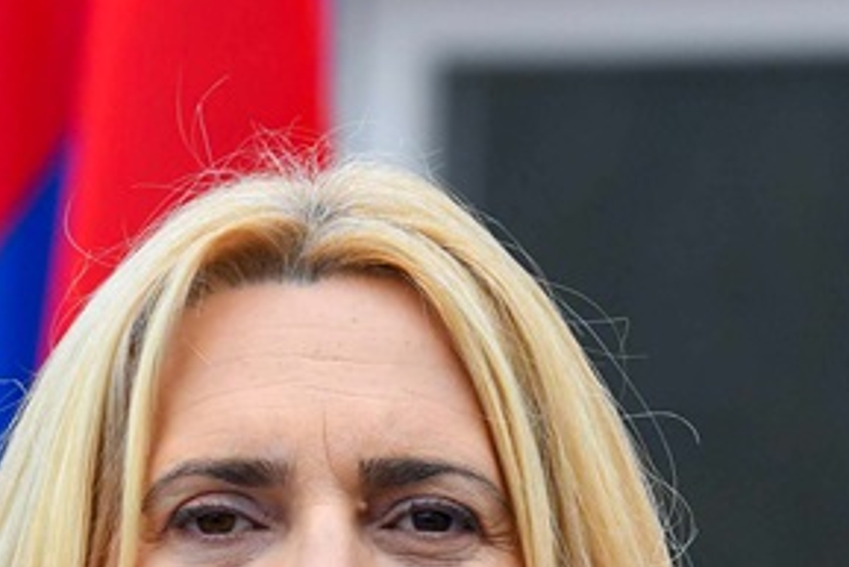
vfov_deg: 1.9
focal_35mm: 725
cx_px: 188
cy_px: 701
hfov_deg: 2.8
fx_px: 17115
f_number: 4.5
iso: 1000
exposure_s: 1/400
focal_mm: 175
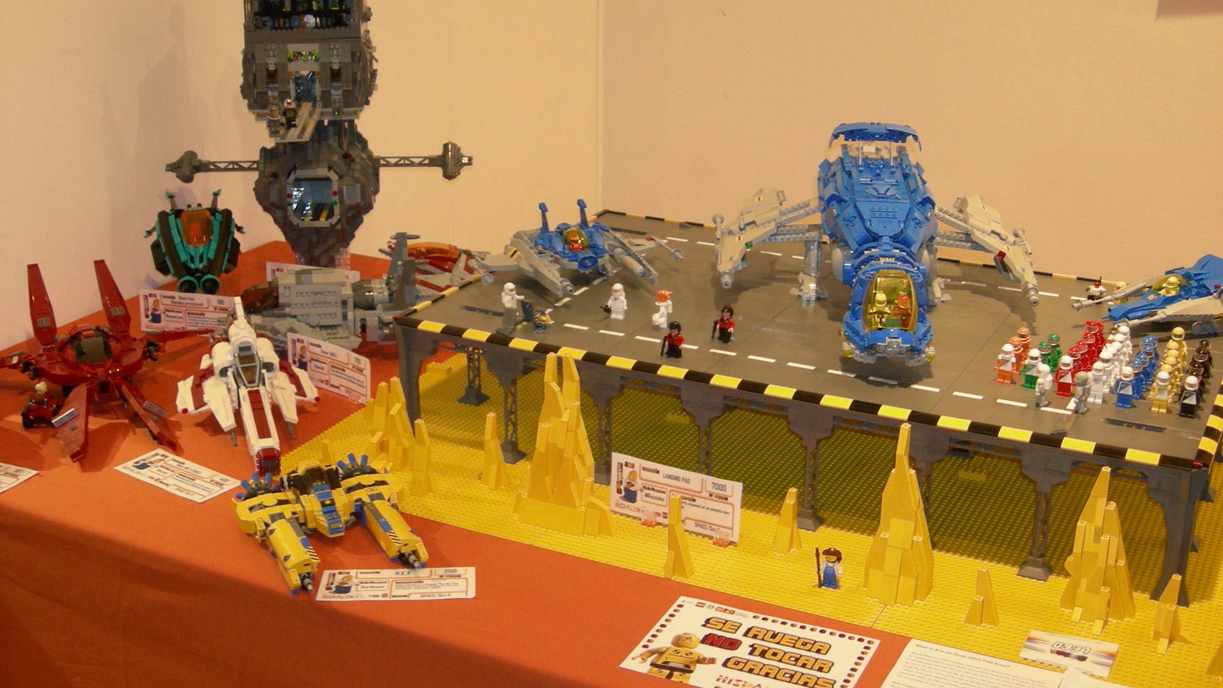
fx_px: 1557
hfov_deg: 42.9
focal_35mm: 48
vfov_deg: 24.9
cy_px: 303
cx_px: 612
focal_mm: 9.1
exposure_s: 1/14.5
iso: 200
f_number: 2.9
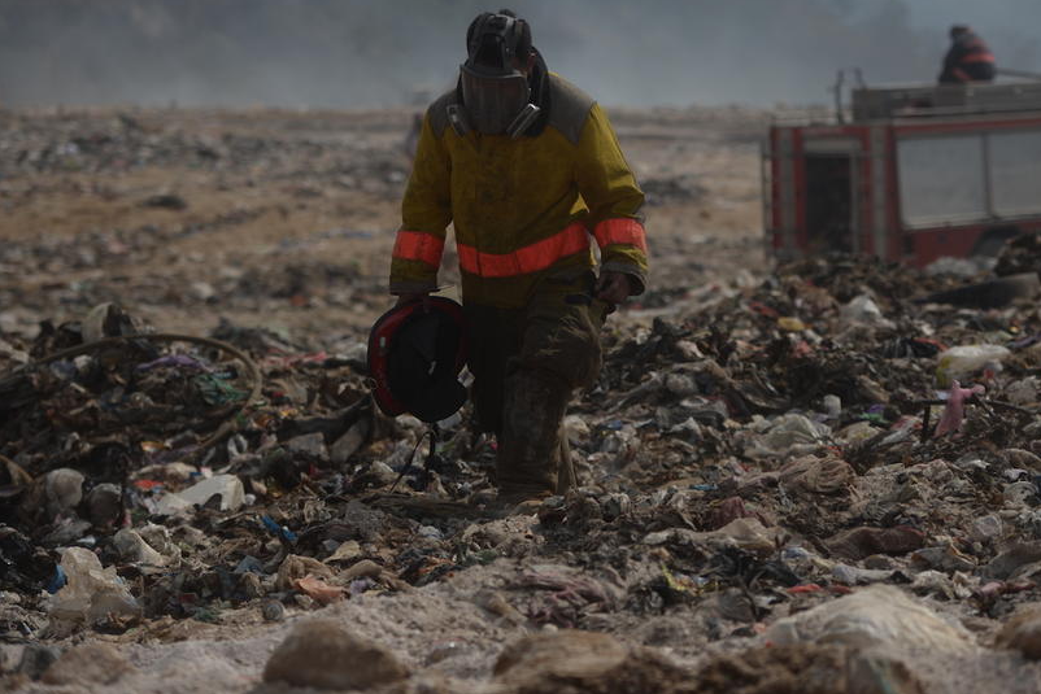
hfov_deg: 16.6
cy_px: 298
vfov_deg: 11.1
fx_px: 3557
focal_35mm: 123
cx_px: 587
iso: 50
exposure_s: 1/1600
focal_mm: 105
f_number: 4
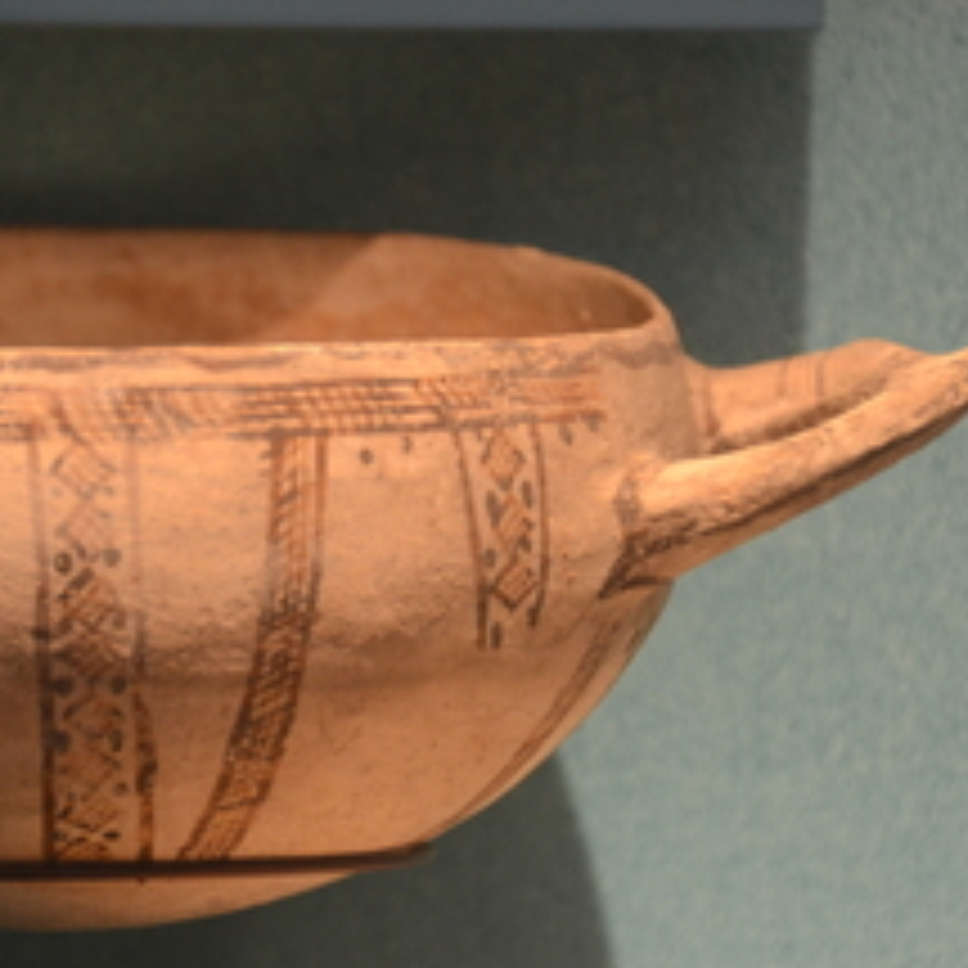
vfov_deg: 5.2
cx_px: 176
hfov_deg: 5.2
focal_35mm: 339
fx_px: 10725
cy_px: 525
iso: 1000
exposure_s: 1/80
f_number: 5.6
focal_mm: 130
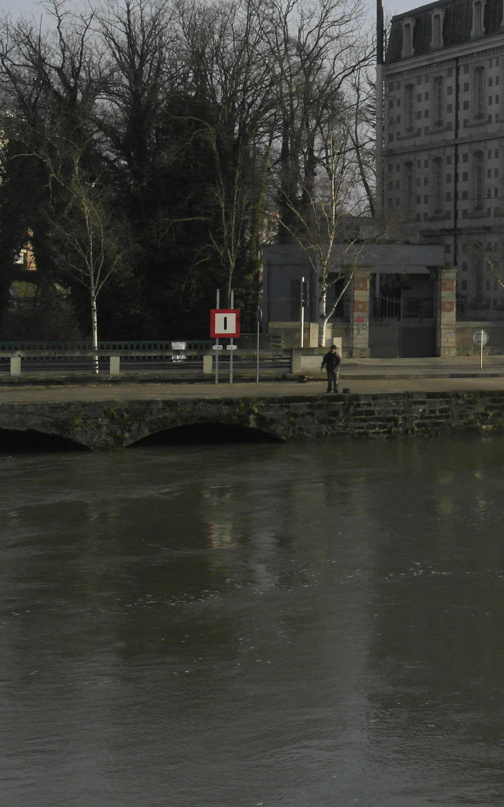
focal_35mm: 80
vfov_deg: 25.7
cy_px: 258
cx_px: 866
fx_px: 1759
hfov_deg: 14.6
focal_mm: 24
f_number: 11
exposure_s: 1/1000
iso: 1600
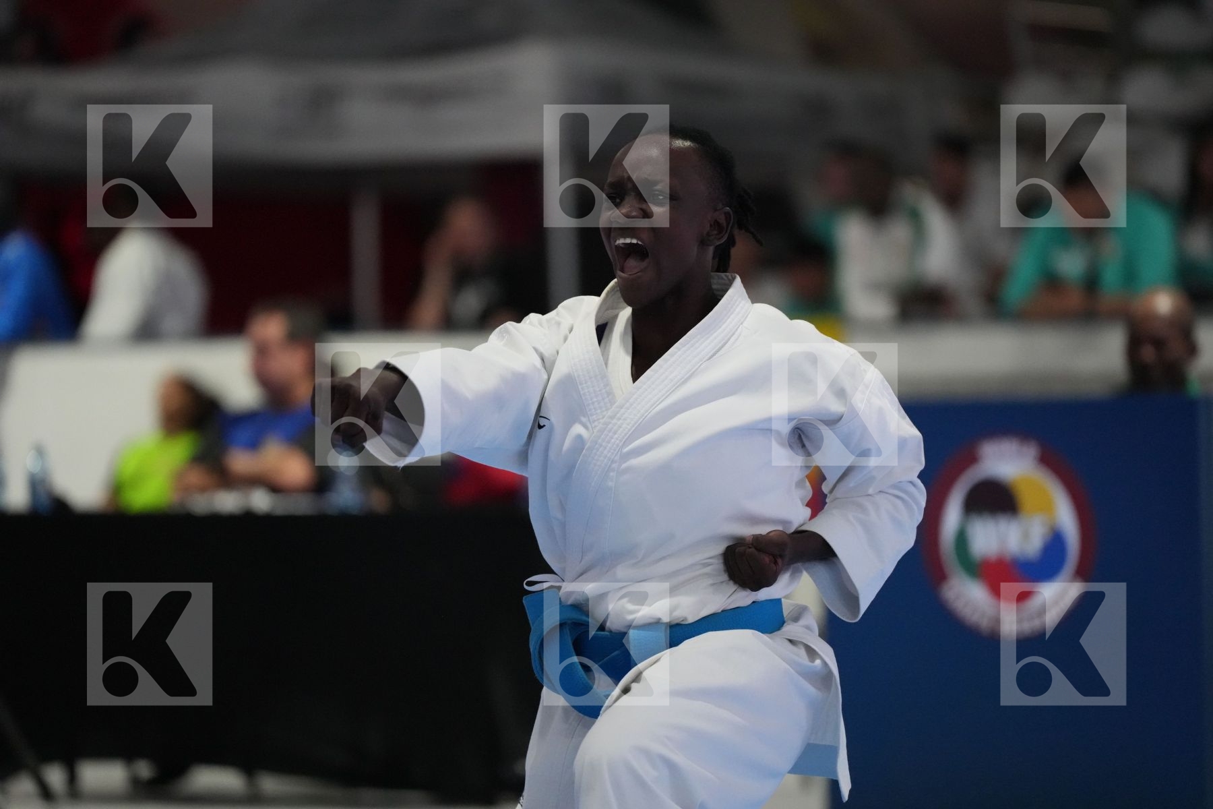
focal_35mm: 200
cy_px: 404
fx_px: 6738
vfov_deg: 6.9
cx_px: 606
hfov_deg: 10.3
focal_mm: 200
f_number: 2.8
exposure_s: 1/500
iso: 8000
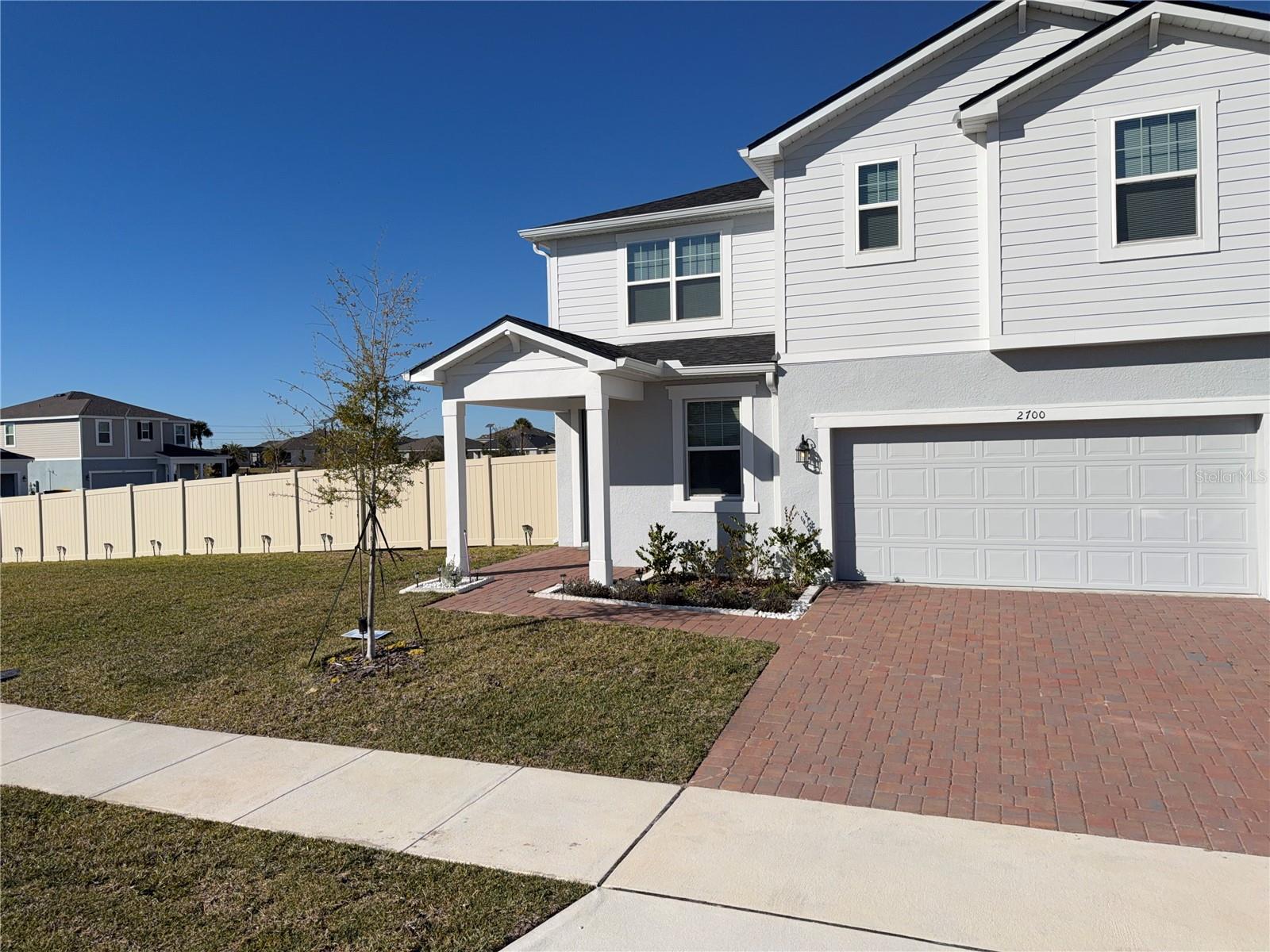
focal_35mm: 24
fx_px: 881
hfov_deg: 71.6
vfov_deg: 56.8
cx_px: 635
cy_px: 476
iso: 100
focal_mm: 6.76
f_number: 1.78
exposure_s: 1/17544
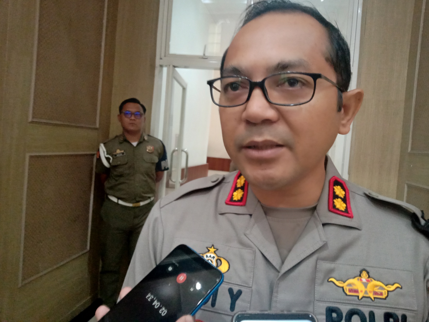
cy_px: 161
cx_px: 214
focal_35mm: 28
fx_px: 347
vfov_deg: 49.7
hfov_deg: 63.4
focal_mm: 3.37
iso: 1109
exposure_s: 1/25.1
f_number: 2.2
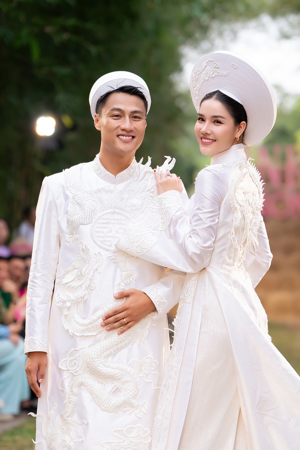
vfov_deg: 11.2
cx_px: 150
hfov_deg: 7.5
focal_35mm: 183
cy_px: 225
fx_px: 2287
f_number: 2.8
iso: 640
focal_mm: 122
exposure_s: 1/400
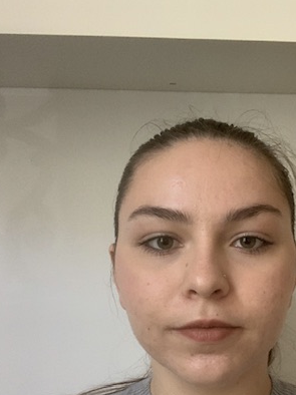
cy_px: 286
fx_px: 594
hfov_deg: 27.7
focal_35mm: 52
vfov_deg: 36.2
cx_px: 218
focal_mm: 2.87
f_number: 2.2
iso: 320
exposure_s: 1/44
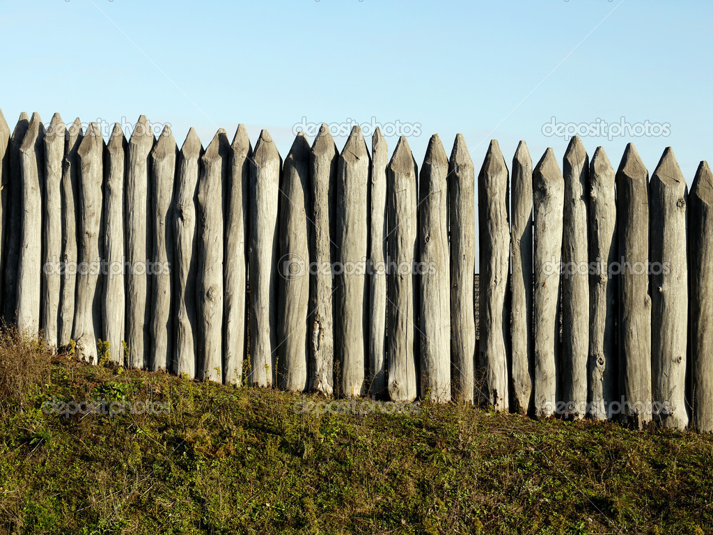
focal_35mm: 50
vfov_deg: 29.1
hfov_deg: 38.2
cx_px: 356
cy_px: 268
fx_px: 1030
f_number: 8
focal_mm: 25
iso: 100
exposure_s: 1/250
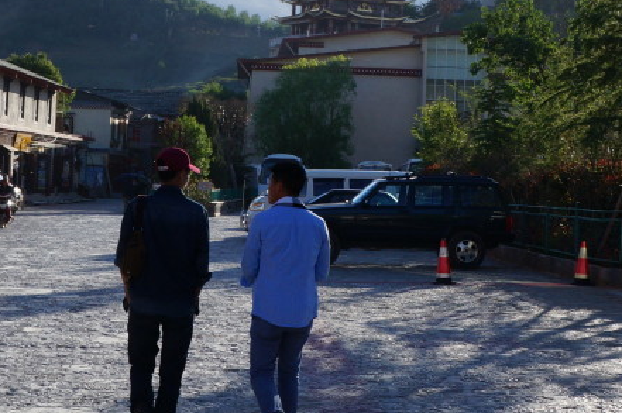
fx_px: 1504
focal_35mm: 87
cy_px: 30
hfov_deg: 23.4
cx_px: 313
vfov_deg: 15.4
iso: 200
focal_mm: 25
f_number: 13
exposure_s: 1/320
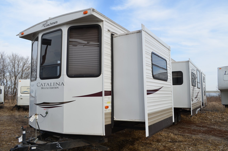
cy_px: 76
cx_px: 114
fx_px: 171
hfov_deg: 67.5
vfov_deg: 47.7
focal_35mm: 27
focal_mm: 18
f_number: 8
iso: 125
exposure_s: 1/250
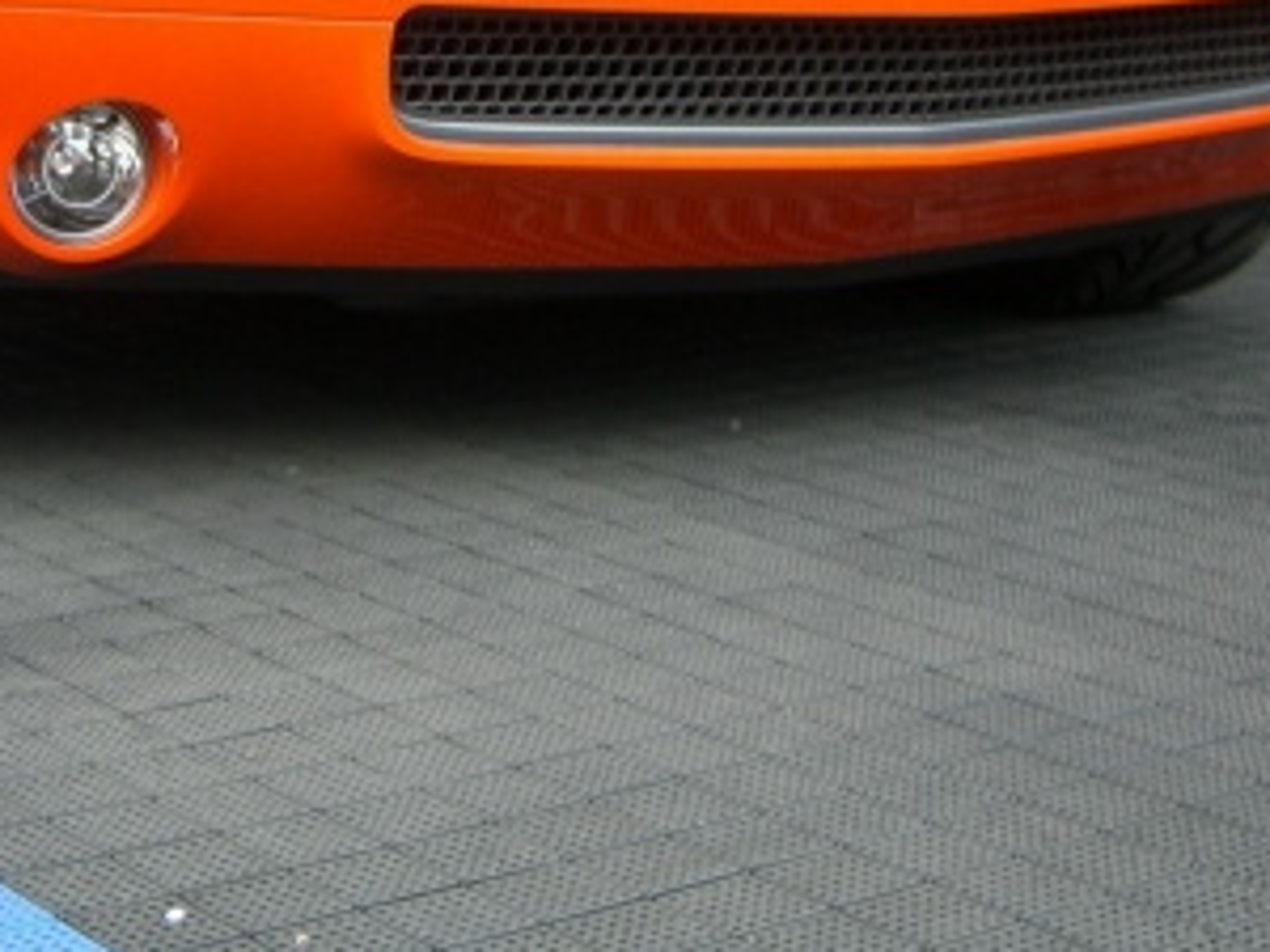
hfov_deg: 21.7
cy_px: -59
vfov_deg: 16.0
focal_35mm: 90
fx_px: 3302
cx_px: 392
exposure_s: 1/100
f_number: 2.7
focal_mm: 6.2
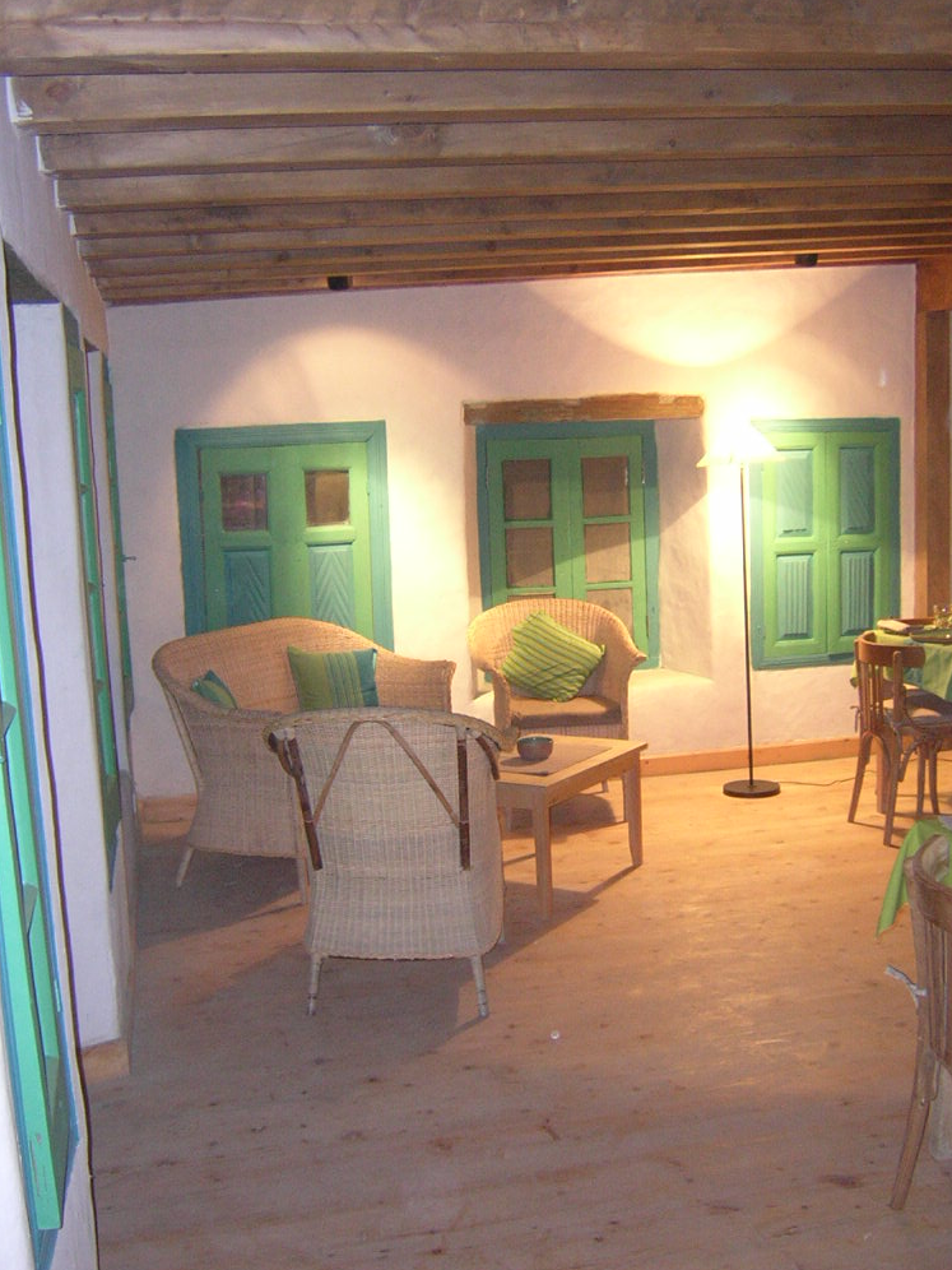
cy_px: 636
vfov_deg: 50.1
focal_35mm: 37
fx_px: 1357
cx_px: 465
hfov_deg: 38.7
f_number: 2.6
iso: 400
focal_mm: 4.7
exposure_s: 1/11.6
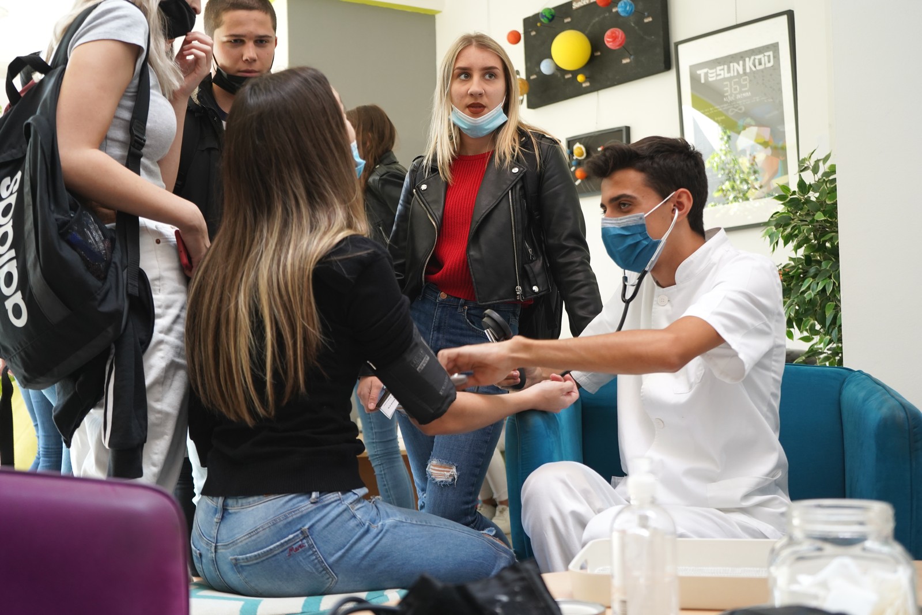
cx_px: 461
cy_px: 308
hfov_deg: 42.7
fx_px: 1178
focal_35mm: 46
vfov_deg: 29.2
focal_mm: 46
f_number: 4.5
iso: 1250
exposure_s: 1/100
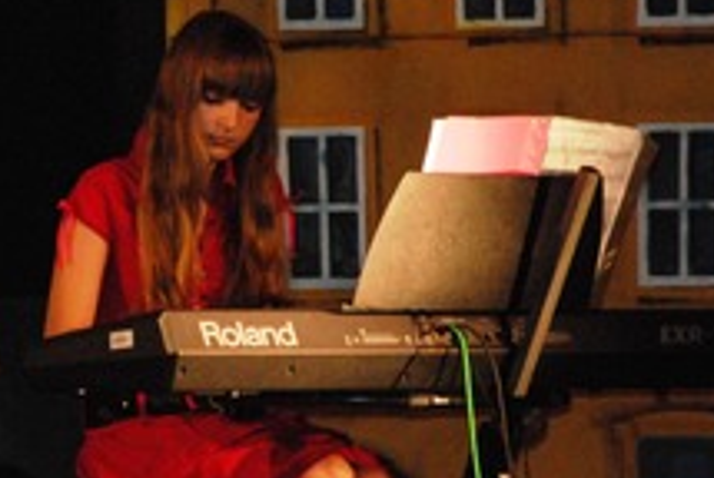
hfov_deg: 7.0
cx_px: 289
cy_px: 340
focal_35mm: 293
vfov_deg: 4.7
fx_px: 5818
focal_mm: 105
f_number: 5.6
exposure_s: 1/60
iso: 1600
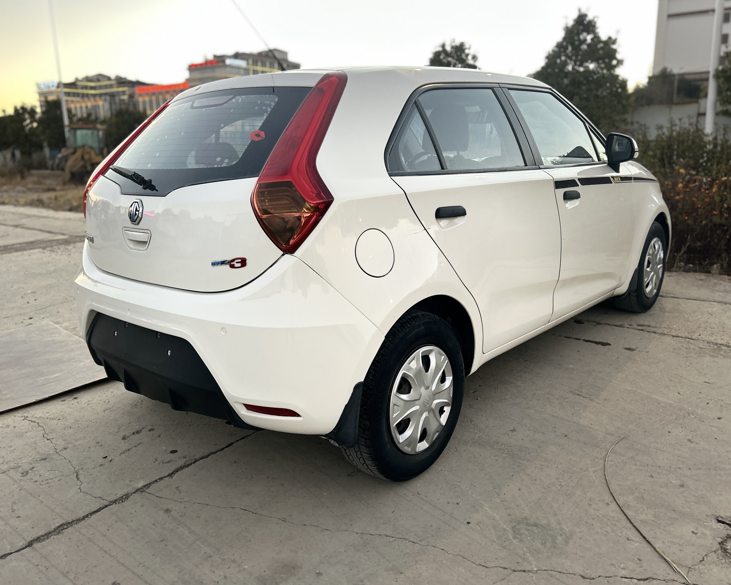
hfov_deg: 62.2
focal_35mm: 28
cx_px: 350
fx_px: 606
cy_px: 283
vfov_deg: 51.5
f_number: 1.5
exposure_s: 1/121
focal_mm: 5.7
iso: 125
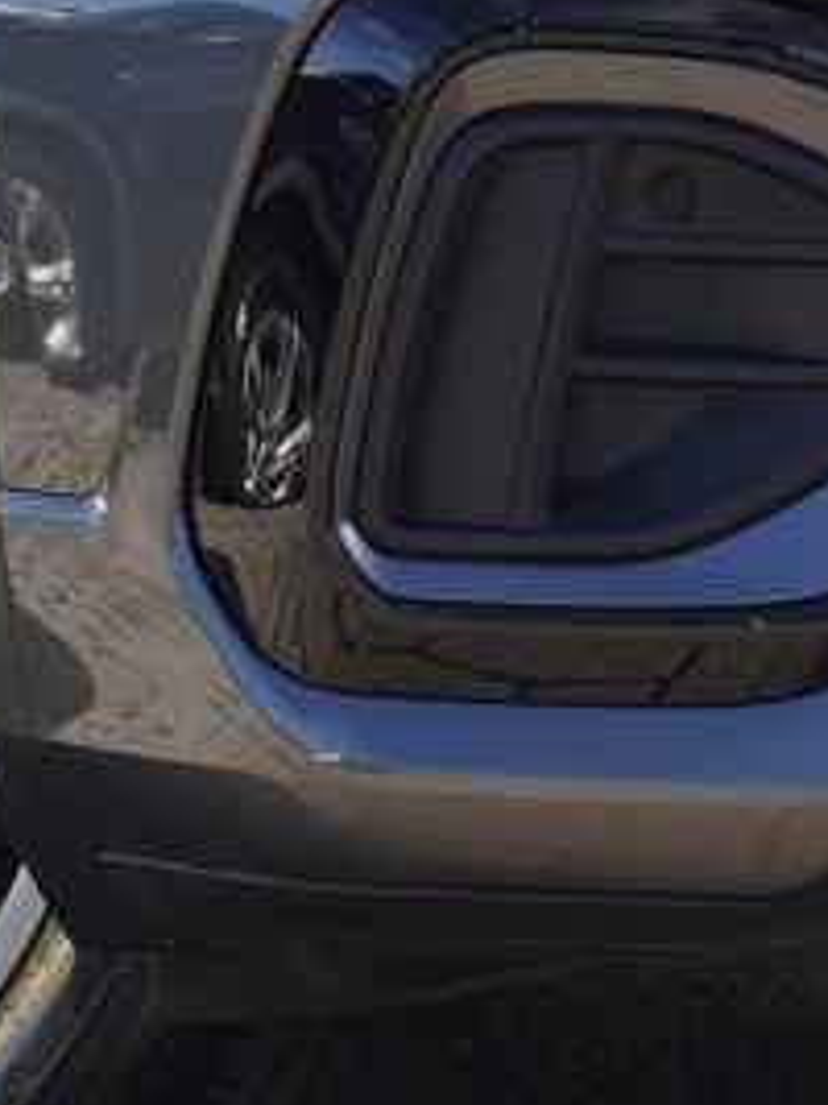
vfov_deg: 5.1
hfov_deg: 3.8
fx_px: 12412
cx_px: 538
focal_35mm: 389
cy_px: -401
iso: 100
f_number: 5.6
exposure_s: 1/90
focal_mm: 45
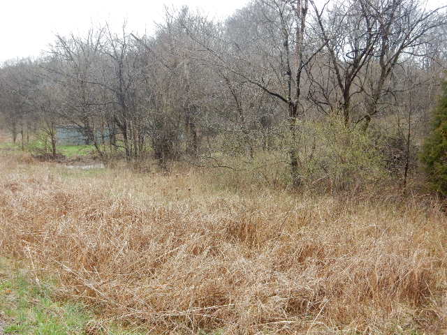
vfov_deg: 39.7
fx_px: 465
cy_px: 168
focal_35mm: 36
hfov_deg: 51.4
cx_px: 224
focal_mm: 6.4
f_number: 4
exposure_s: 1/125
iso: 125
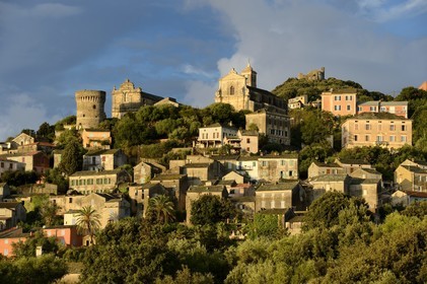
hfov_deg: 15.8
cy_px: 142
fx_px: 1541
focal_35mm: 130
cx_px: 214
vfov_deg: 10.5
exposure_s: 1/200
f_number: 9
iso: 200
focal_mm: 130
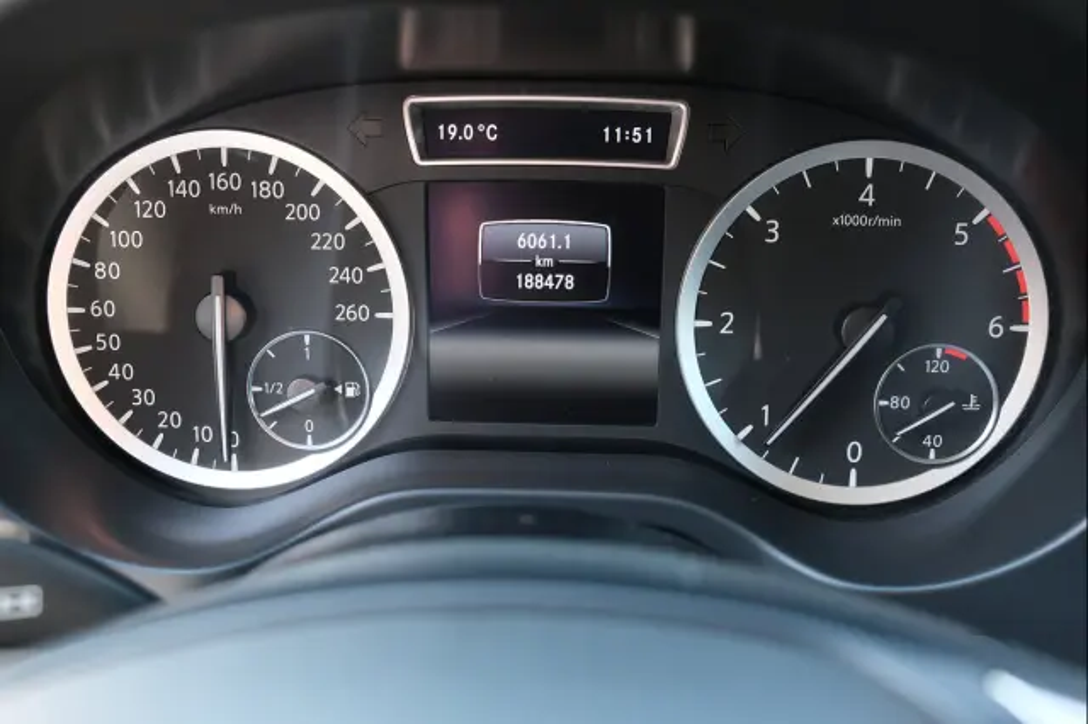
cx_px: 544
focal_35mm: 40
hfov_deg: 48.5
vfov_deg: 33.4
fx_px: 1208
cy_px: 362
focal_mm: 26.5
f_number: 4
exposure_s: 1/60
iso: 800
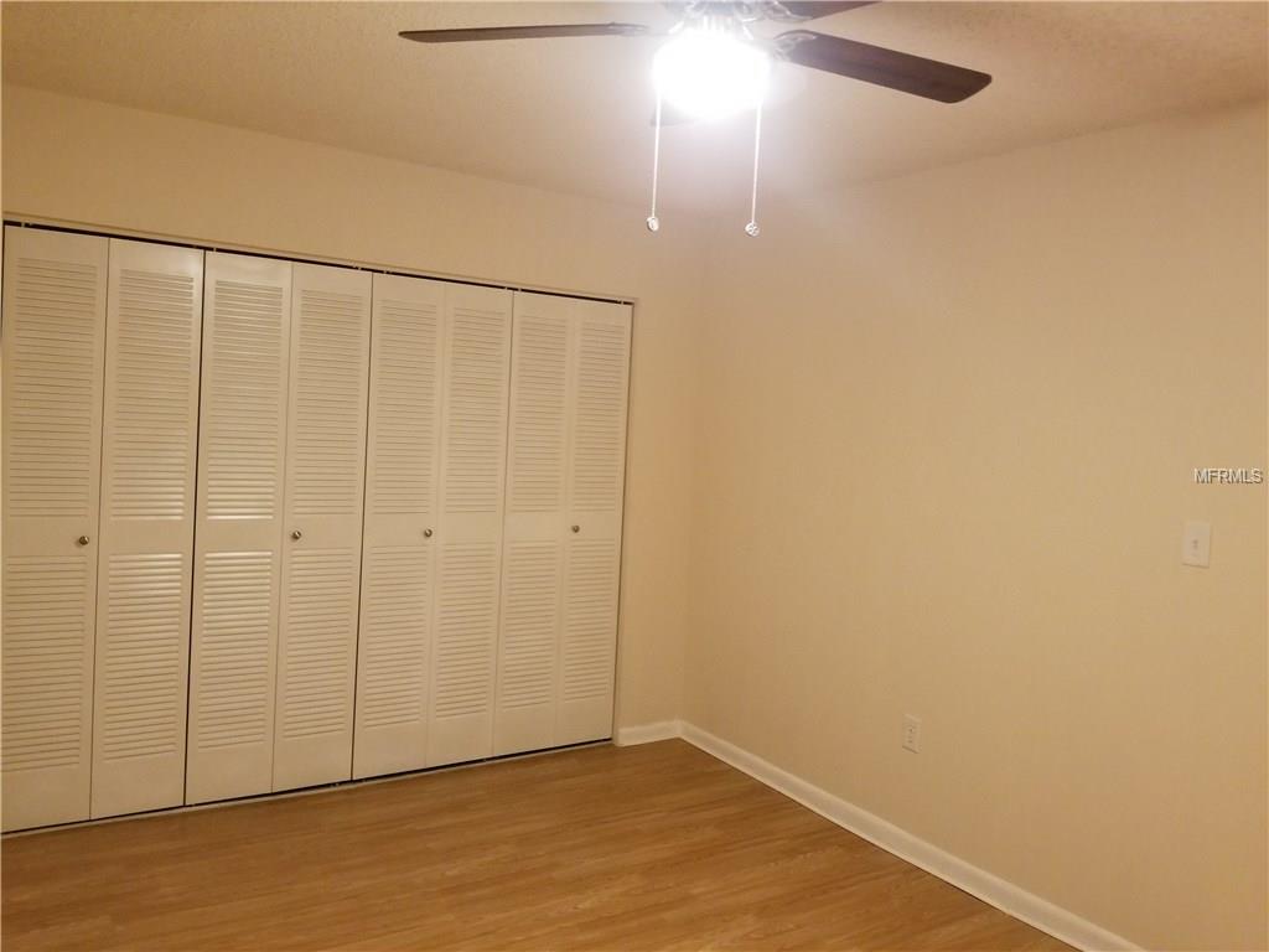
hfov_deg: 67.3
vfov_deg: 53.1
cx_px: 634
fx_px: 953
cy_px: 476
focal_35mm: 26
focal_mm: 4.25
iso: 250
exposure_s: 1/12
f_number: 1.7
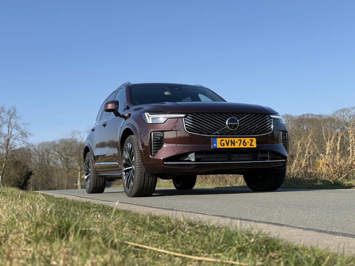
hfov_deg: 39.7
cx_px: 178
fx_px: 492
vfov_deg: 30.3
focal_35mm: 48
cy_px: 133
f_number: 1.78
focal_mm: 6.76
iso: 64
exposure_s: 1/2976
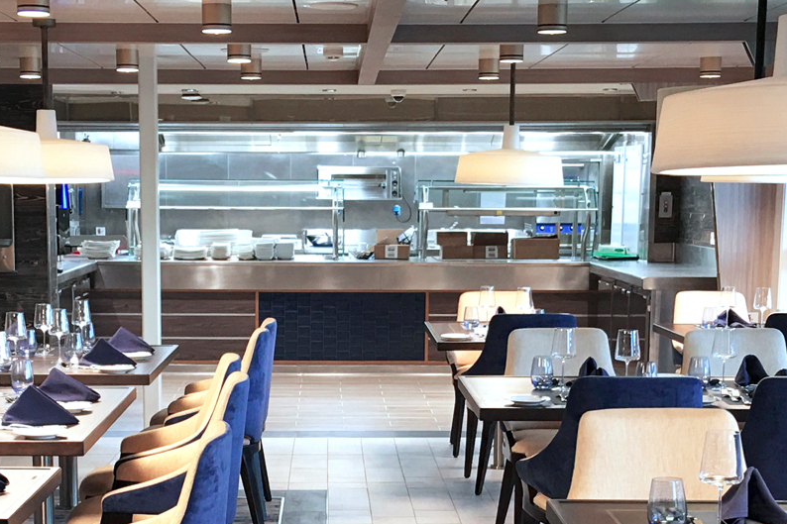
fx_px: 1661
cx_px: 335
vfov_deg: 17.6
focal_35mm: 76
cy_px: 497
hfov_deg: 26.6
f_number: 2.2
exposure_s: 1/17
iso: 40
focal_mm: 4.15
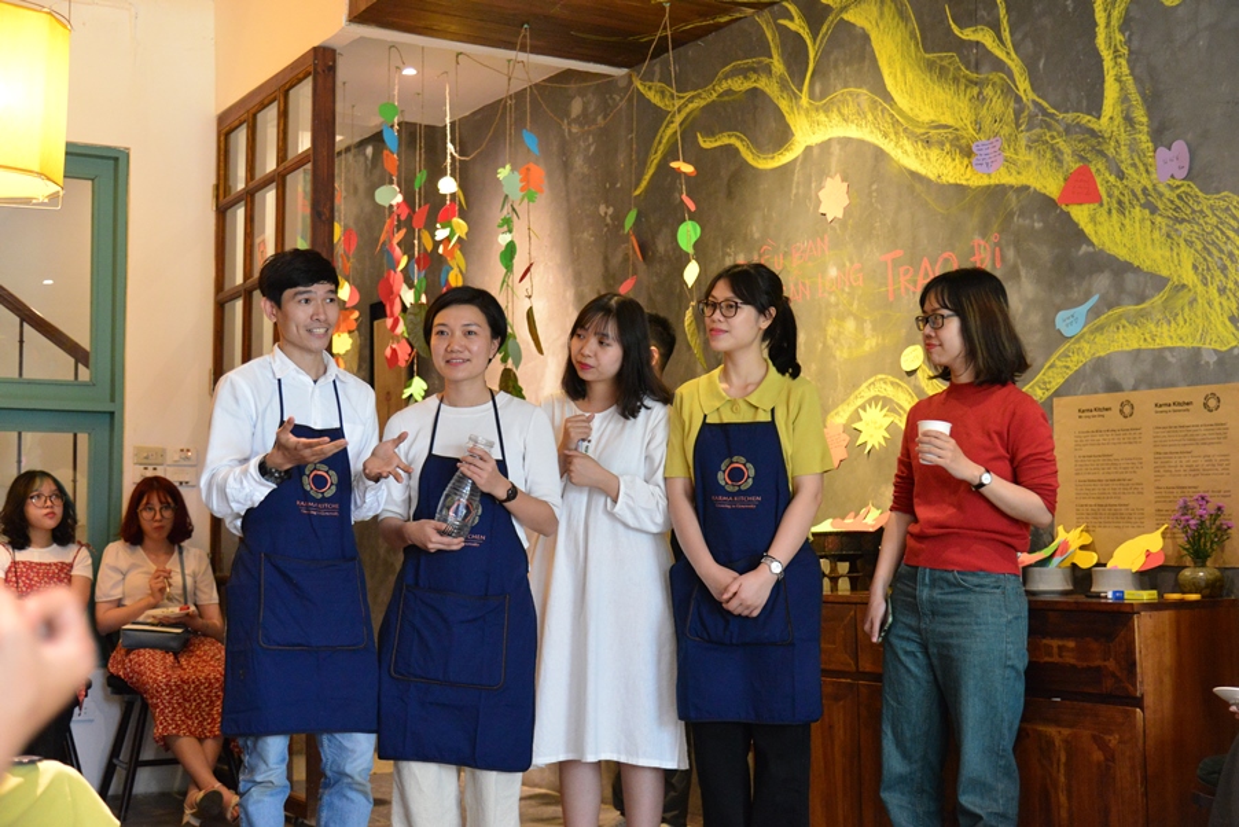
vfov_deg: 28.1
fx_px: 1652
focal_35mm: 48
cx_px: 620
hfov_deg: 41.1
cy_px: 414
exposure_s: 1/80
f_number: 4
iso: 5000
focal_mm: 48
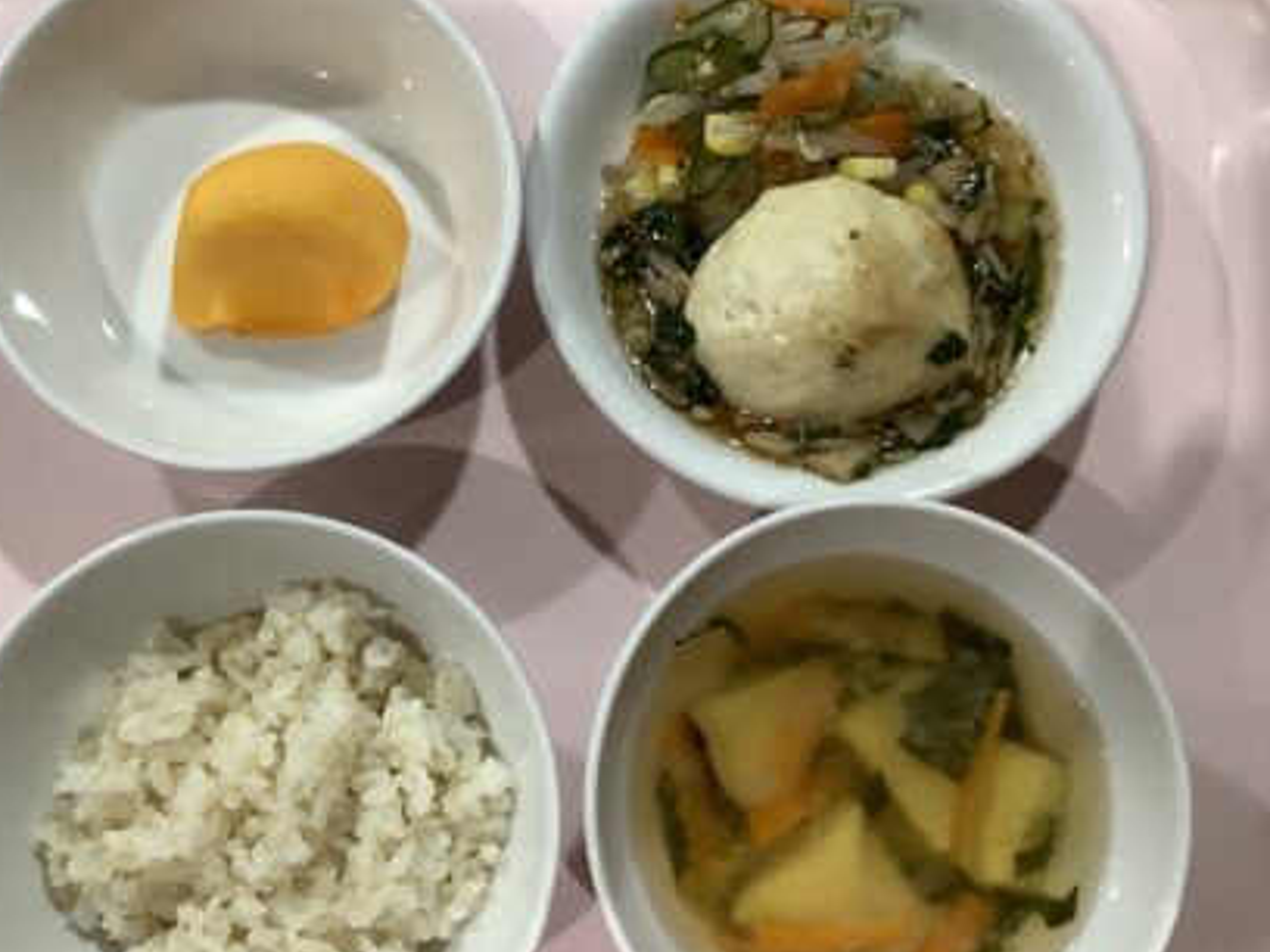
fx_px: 1394
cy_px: 499
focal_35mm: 38
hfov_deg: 48.9
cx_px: 557
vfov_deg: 37.7
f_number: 2.4
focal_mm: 3.3
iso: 160
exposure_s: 1/60
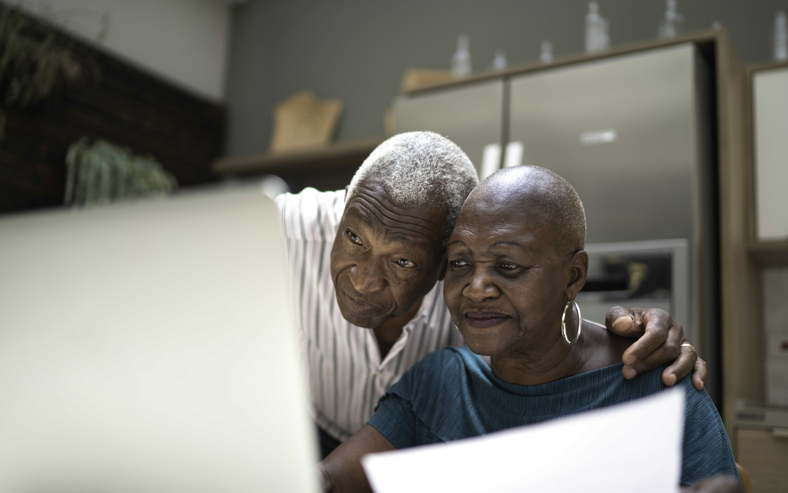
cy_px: 264
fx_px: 816
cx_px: 399
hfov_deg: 51.5
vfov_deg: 33.6
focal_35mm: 38
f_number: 1.4
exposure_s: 1/640
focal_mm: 35
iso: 100
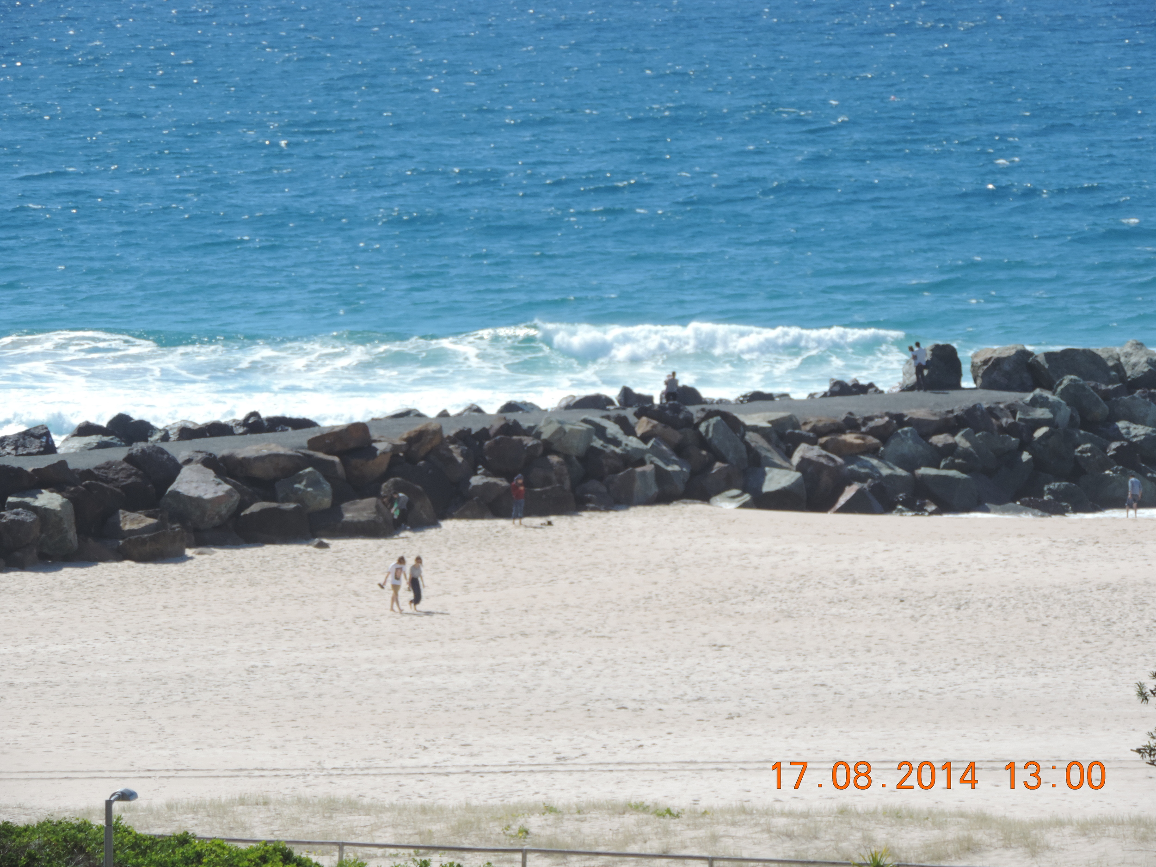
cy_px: 434
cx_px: 578
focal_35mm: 250
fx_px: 8349
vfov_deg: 5.9
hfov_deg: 7.9
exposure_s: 1/500
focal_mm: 44.5
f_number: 4.7
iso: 80
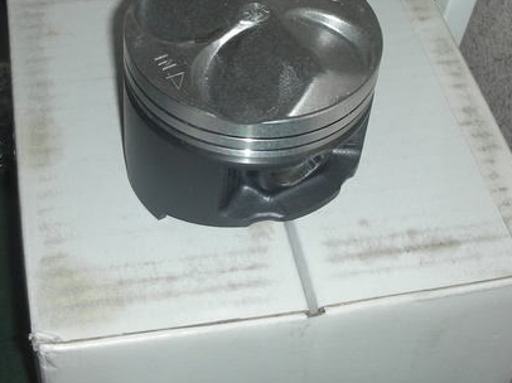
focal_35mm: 69
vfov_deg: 21.0
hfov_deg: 28.2
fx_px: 1020
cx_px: 228
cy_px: 71
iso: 50
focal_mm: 5.8
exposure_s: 1/60.1
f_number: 3
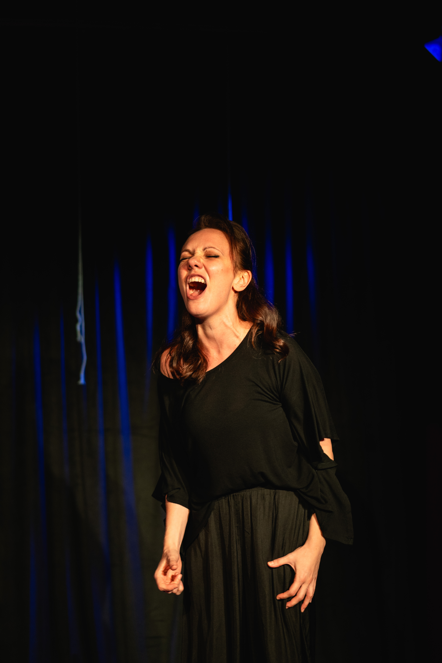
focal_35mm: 55
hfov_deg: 24.6
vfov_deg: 36.2
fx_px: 1013
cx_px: 221
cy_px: 332
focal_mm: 55
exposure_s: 1/250
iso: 1000
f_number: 1.8
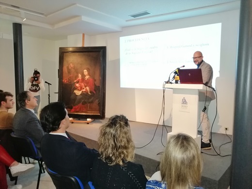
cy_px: 94
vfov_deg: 53.1
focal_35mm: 26
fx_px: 189
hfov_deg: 67.3
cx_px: 126
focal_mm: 3.95
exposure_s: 1/25
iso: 500
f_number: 1.8
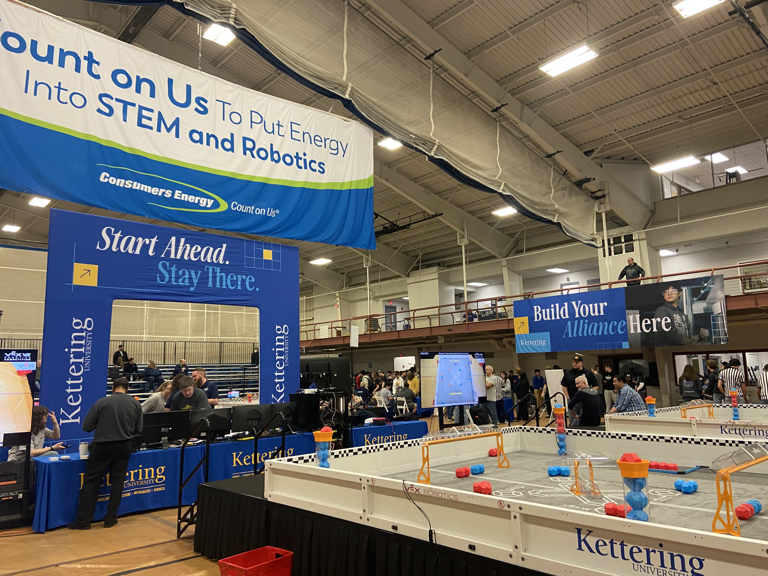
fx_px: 577
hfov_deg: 67.3
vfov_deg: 53.1
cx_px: 384
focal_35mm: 26
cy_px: 288
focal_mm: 4.25
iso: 160
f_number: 1.8
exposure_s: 1/60
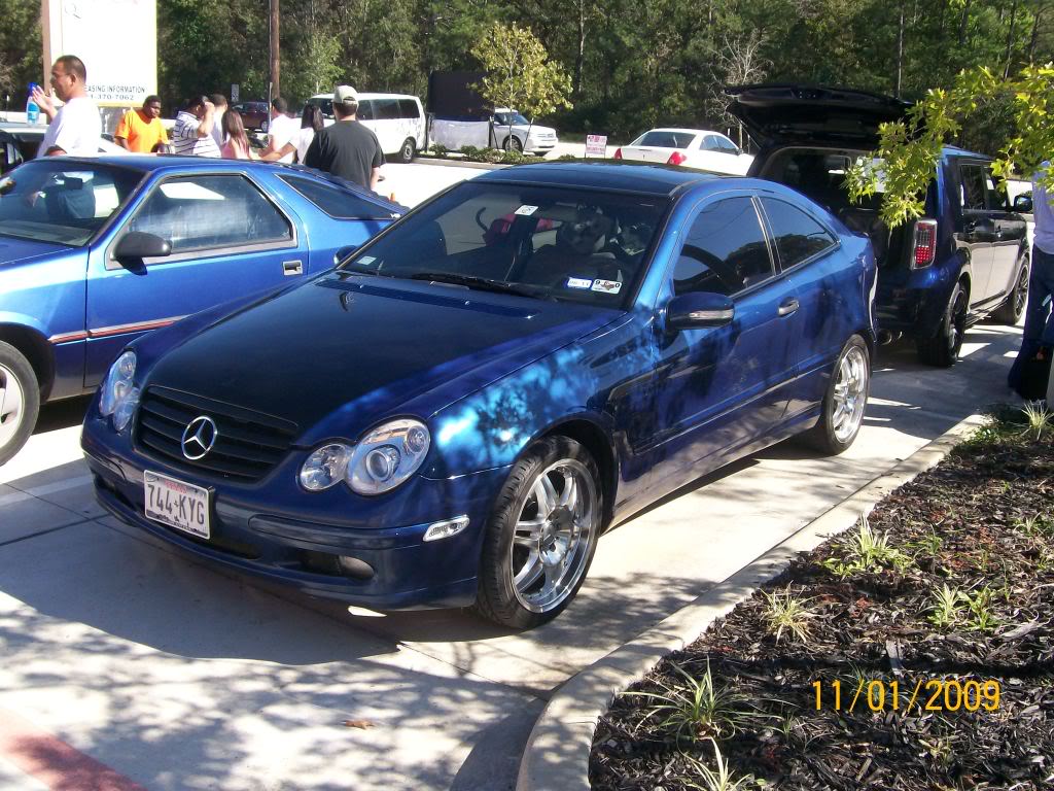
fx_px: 1096
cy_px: 396
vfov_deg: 39.7
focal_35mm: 36
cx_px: 527
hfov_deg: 51.4
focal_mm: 6
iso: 80
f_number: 4.8
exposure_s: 1/293
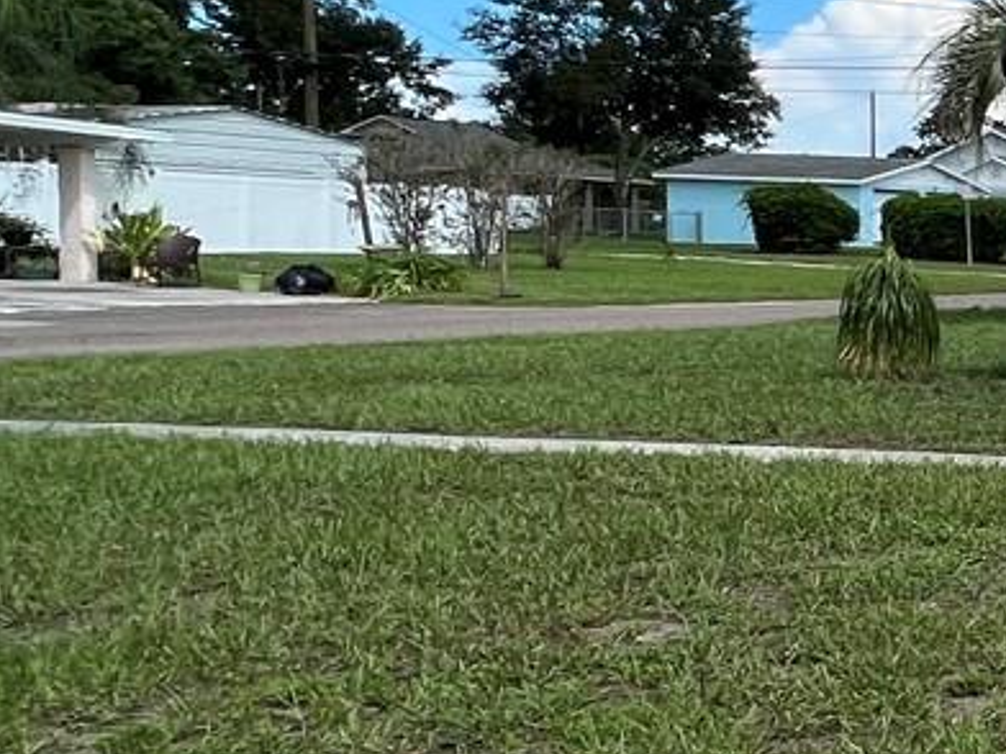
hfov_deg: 20.3
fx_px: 1540
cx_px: 1943
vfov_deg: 27.5
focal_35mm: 53
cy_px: 359
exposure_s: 1/1220
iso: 32
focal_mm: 1.57
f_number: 1.8
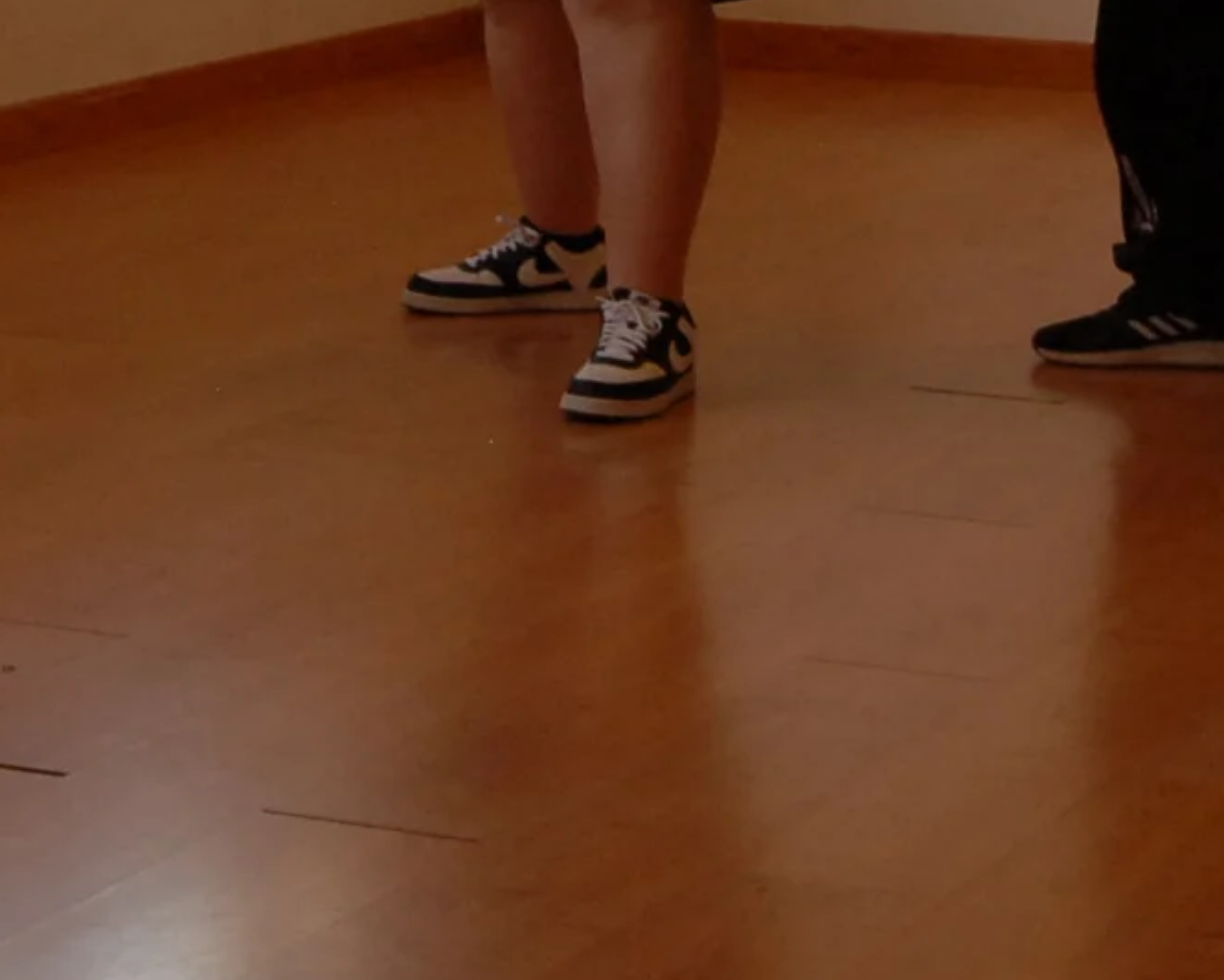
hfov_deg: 14.3
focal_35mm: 135
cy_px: -270
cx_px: 649
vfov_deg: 11.2
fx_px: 4891
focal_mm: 22
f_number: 6.3
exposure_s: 1/90
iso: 400
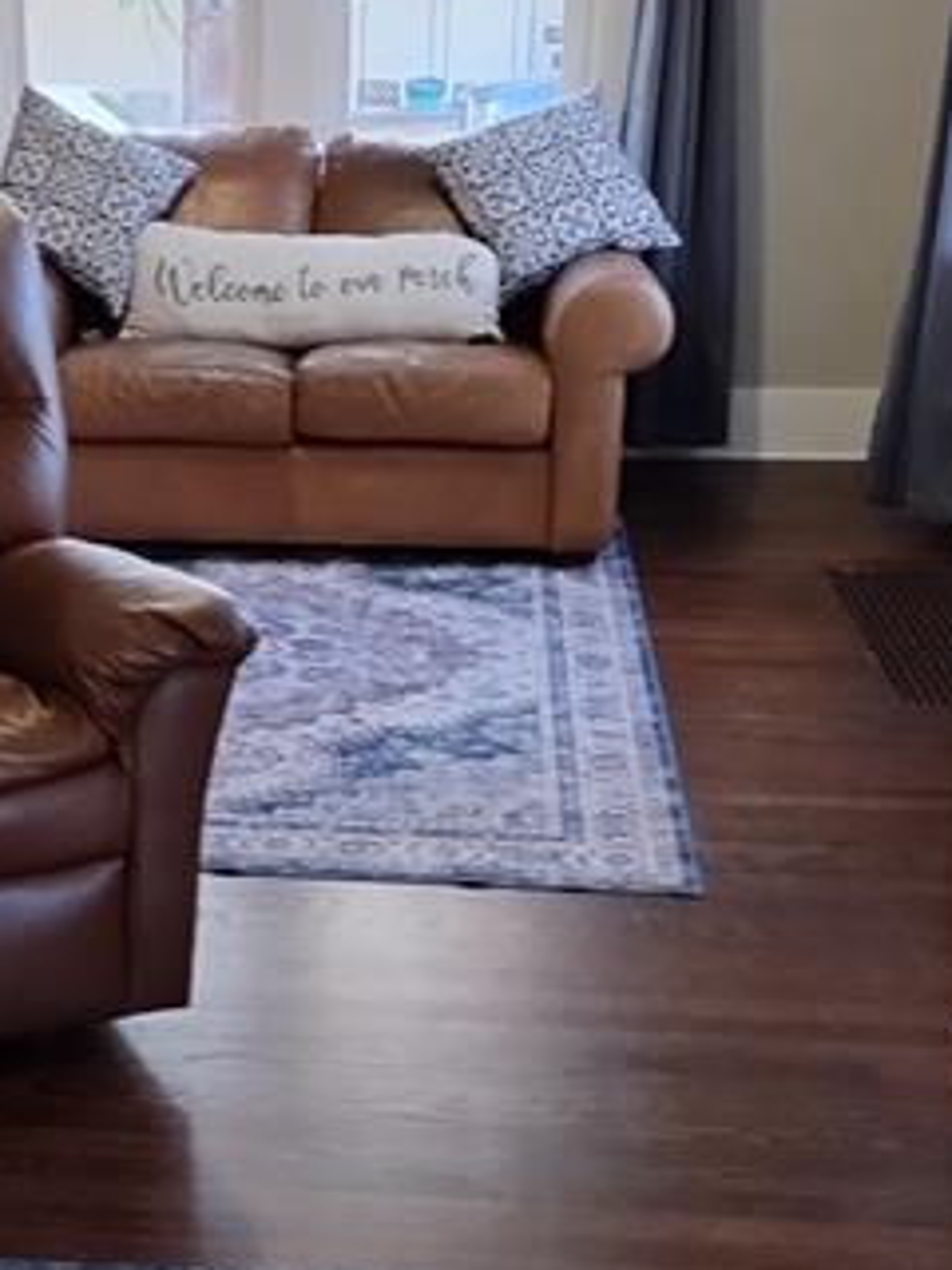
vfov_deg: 32.1
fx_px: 2200
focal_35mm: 60
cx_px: 180
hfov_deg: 24.0
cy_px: 778
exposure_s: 1/30
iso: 200
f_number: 1.7
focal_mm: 4.71
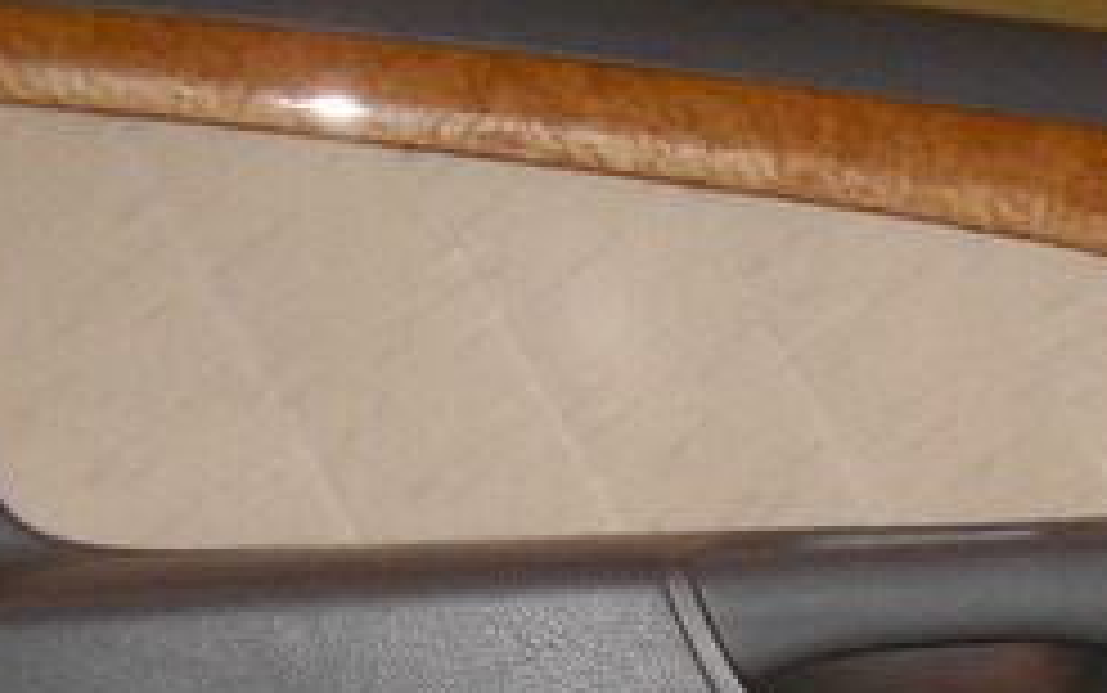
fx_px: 4467
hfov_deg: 13.9
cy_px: 1310
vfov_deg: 8.5
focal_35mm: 148
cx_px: 1174
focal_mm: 7.7
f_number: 4.2
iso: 200
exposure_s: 1/30
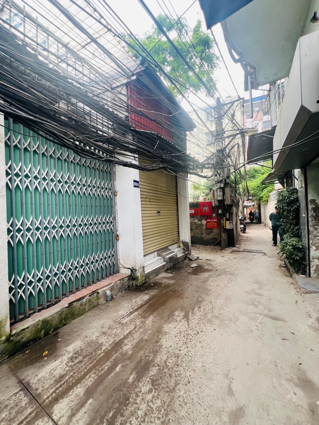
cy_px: 212
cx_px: 160
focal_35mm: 13
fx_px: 160
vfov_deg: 106.2
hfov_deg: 89.9
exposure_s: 1/99
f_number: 1.8
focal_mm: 1.57
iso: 80
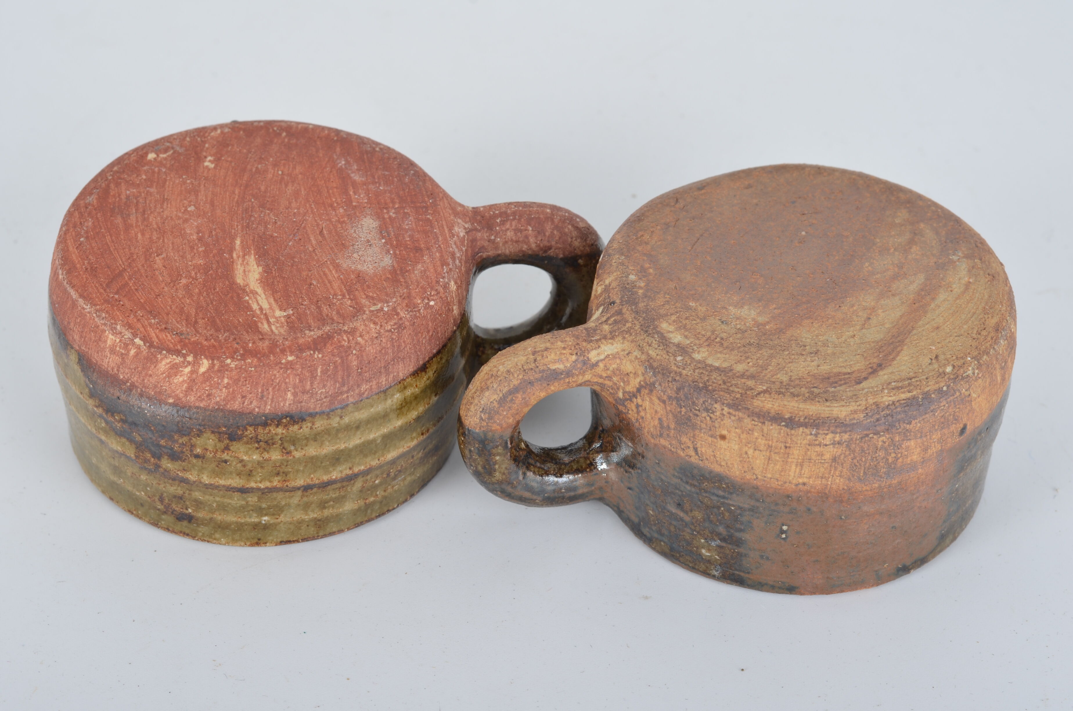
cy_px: 356
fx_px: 2231
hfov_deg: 27.0
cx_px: 536
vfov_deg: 18.1
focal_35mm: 75
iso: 100
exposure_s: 1/125
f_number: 11
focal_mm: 50
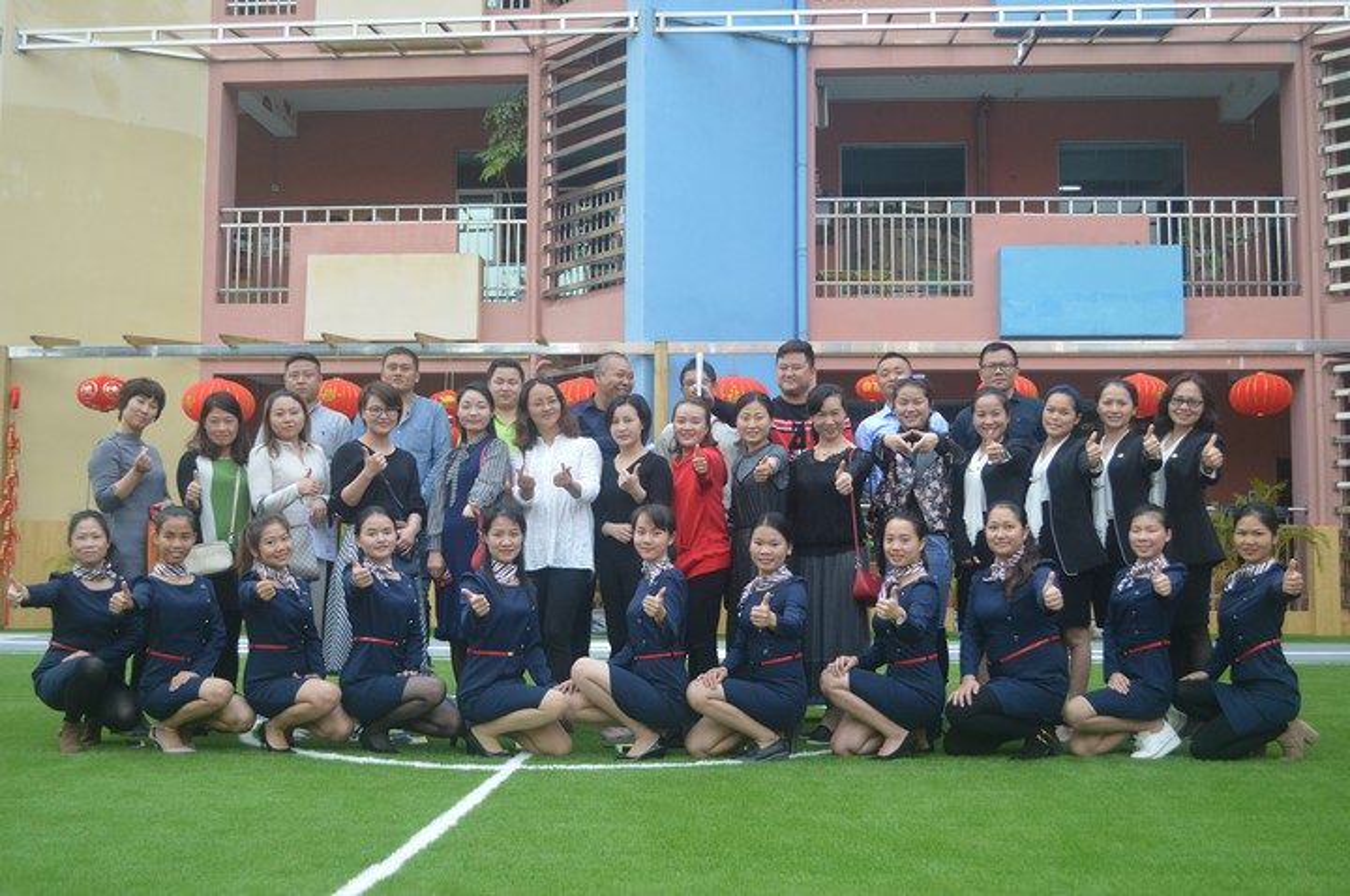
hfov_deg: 53.2
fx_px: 1348
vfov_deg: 36.8
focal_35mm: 36
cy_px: 448
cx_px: 675
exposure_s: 1/500
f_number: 4
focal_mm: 24
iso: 800
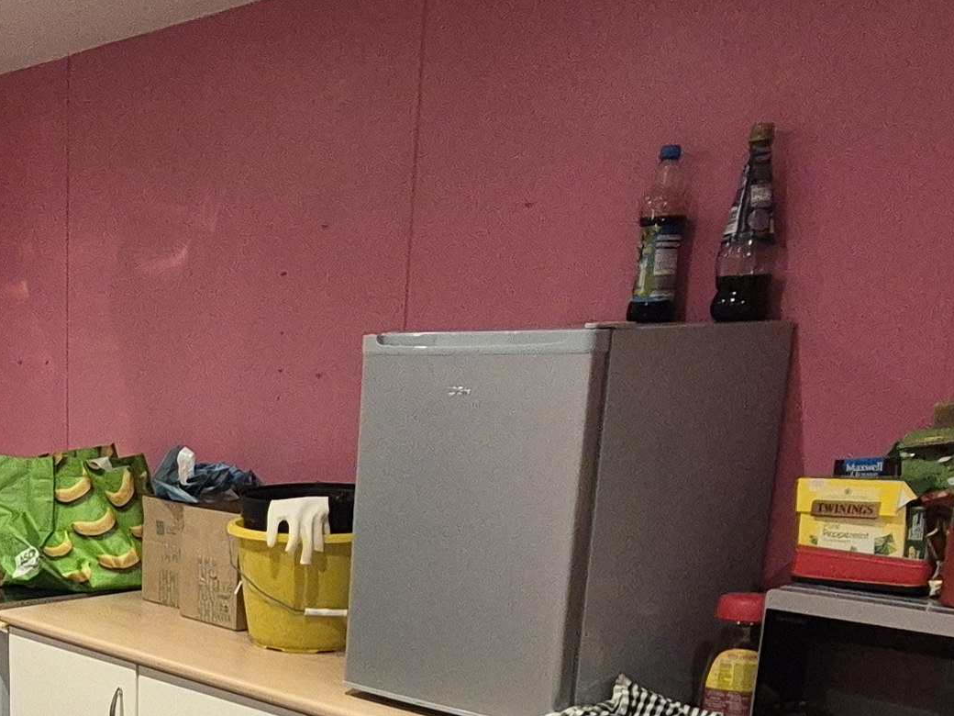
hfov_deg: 32.2
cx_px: -167
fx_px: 1378
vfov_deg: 27.2
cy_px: 743
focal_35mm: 50
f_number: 2.2
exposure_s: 1/50
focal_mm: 2.2
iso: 500
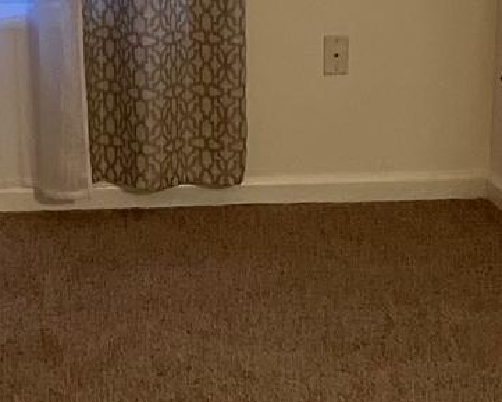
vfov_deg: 10.7
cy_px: 67
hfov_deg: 13.3
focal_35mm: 144
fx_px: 2140
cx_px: 127
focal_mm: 5.1
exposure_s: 1/60
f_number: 1.6
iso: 500
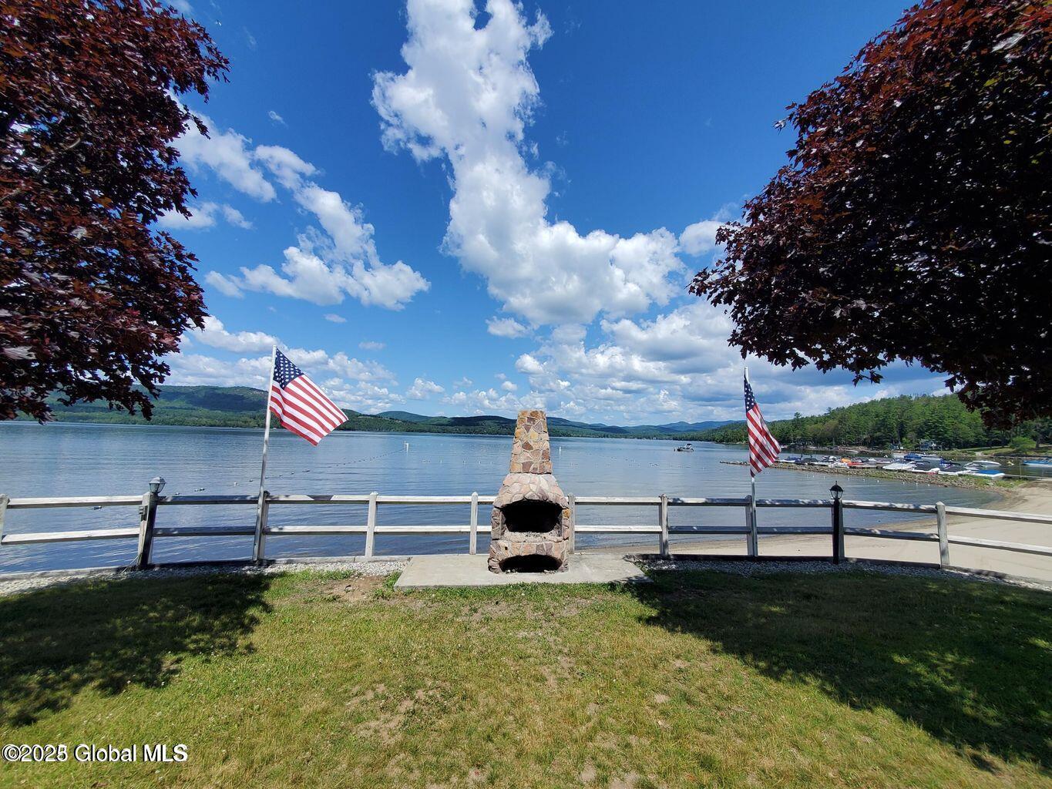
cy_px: 394
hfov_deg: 106.2
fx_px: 395
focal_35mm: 13
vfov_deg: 89.9
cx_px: 526
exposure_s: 1/1433
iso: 50
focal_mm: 1.8
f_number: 2.2
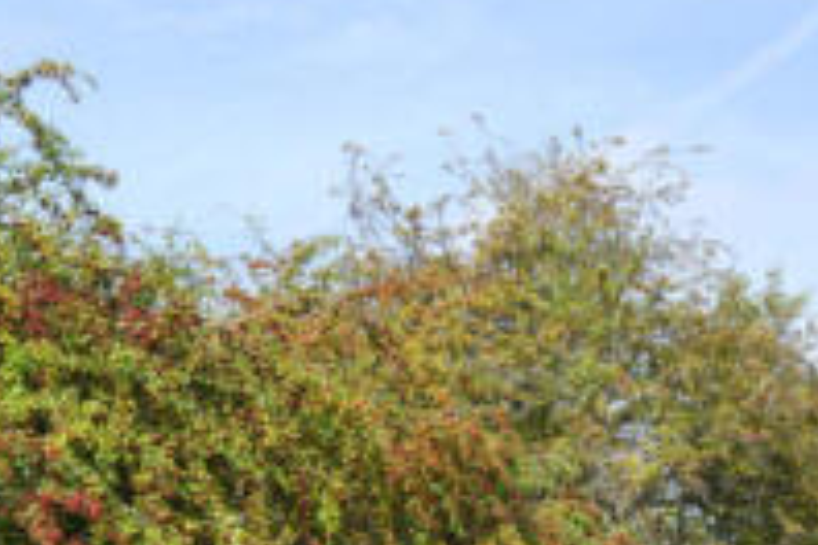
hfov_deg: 17.5
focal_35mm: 116
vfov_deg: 11.3
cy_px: 840
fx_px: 2636
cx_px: 204
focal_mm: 35
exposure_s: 1/3200
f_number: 6.3
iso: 400
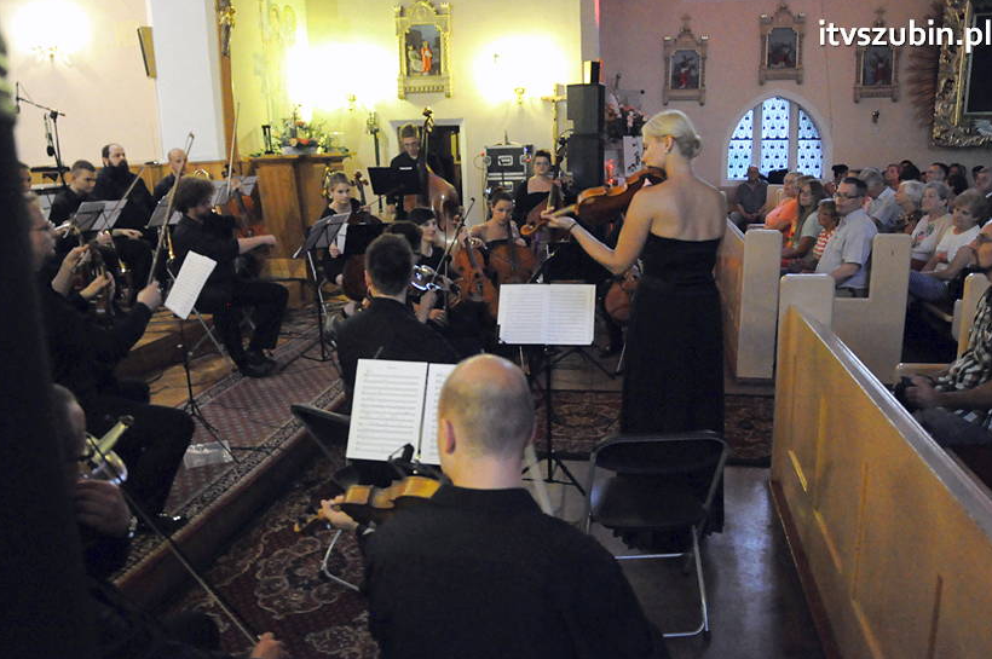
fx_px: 771
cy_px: 334
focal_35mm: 28
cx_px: 503
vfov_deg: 46.3
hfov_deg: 65.5
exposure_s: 1/60
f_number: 4
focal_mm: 18
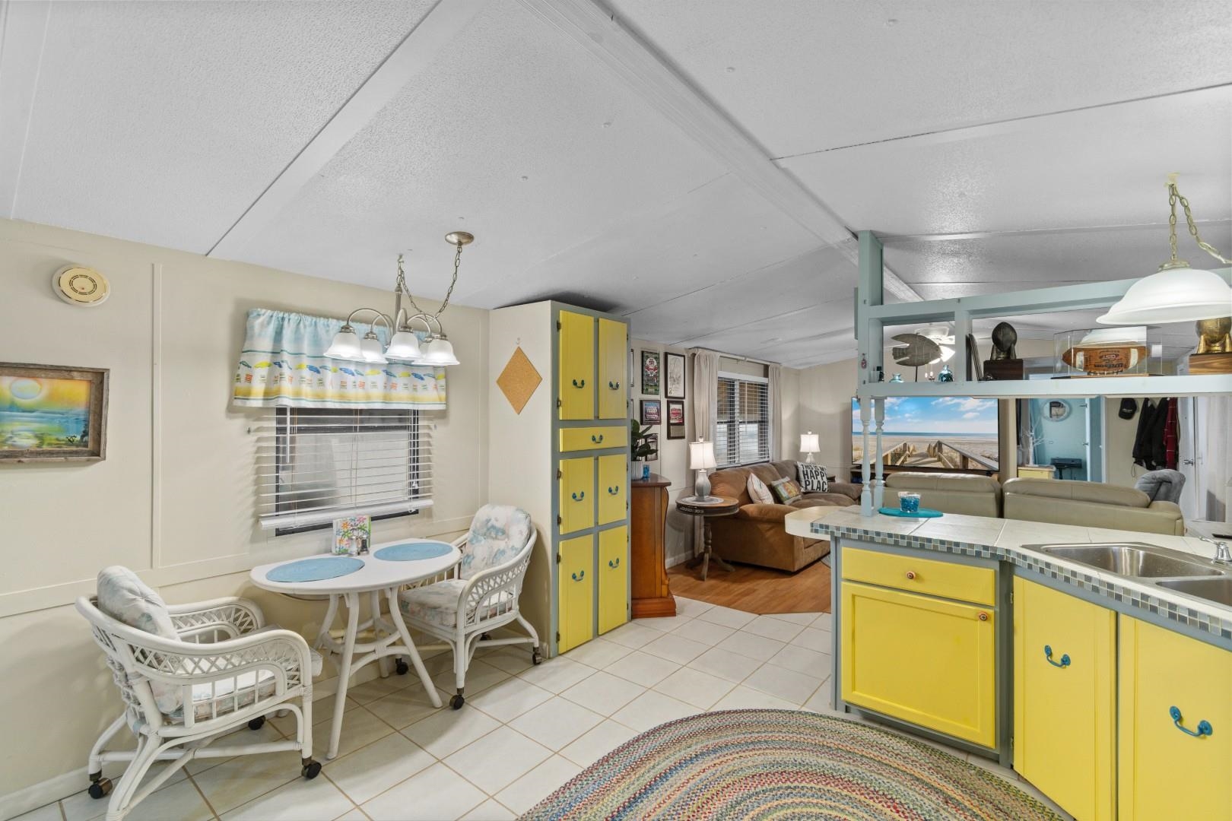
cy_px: 410
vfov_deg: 77.3
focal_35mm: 15
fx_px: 513
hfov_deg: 100.4
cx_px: 616
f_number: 4.5
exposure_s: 1/4
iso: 100
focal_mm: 10
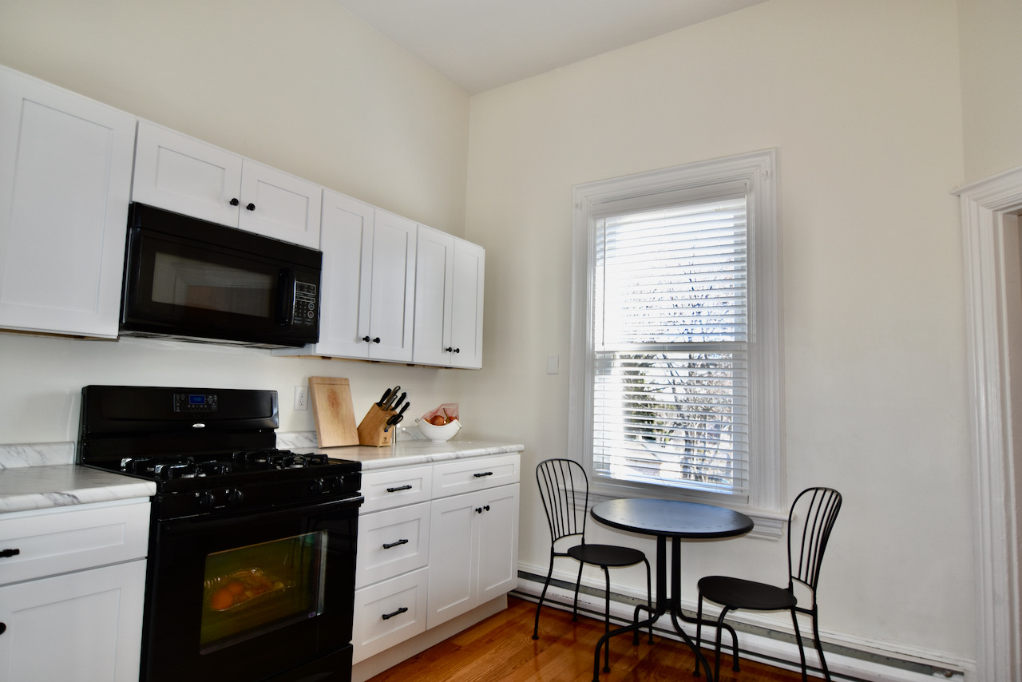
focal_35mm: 20
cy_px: 341
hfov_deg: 85.4
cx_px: 511
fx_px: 554
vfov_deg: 63.2
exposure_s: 1/160
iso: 200
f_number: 2.8
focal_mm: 13
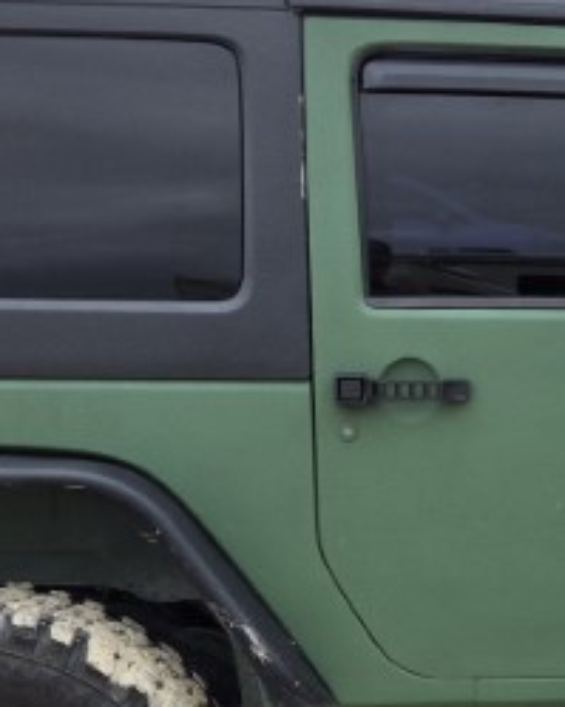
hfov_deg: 19.5
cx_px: 518
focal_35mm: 77
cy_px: 542
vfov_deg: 24.4
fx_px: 1610
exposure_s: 1/1521
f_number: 1.8
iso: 25
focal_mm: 5.4
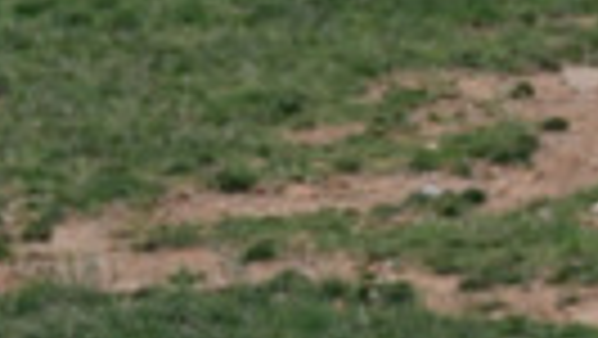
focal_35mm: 2732
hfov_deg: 0.8
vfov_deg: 0.4
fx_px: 43346
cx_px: 796
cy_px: 424
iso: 2000
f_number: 10
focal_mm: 290
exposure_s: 1/640
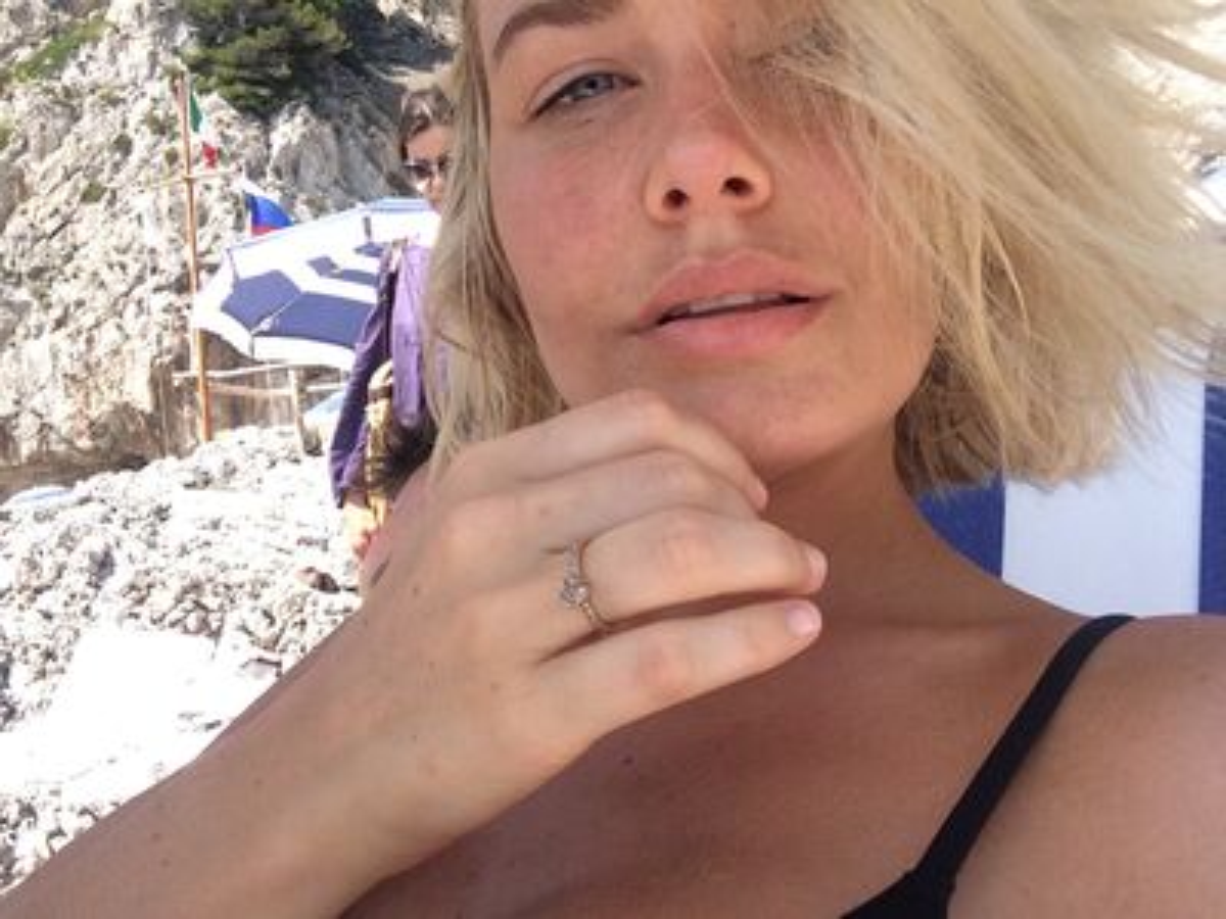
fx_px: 1169
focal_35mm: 33
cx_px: 613
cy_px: 460
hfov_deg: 55.4
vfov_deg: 42.9
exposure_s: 1/641
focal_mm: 2.15
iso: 50
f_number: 2.4
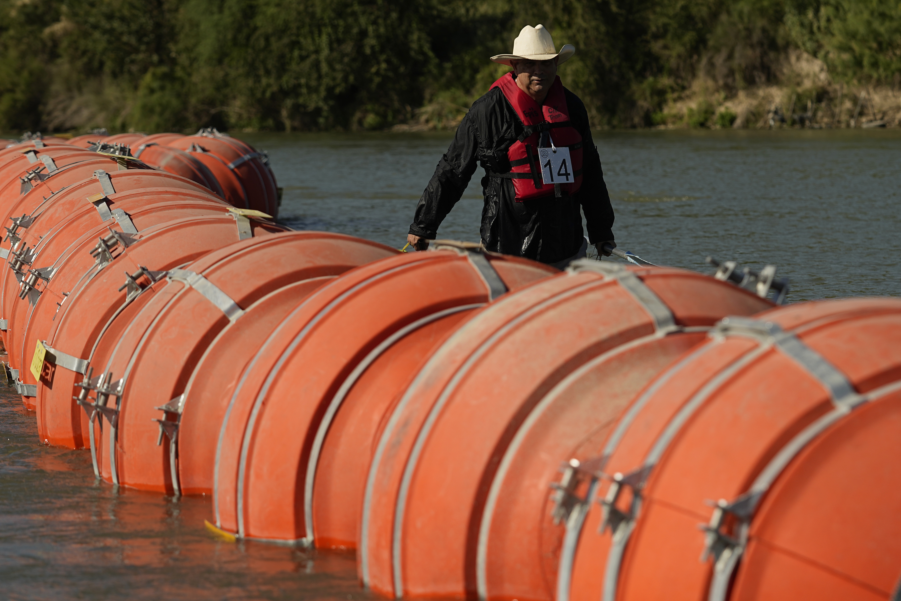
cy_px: 388
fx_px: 3328
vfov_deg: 10.3
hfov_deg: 15.4
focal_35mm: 133
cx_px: 529
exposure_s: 1/2500
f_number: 4
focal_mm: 87
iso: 100
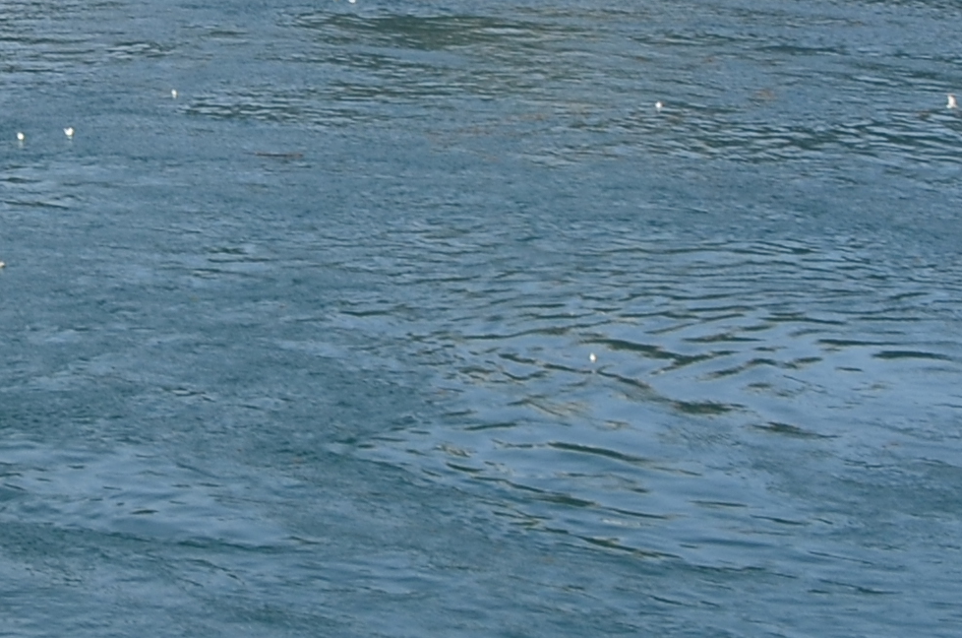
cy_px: -689
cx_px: -647
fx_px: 3627
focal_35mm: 136
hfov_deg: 13.8
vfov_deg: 9.3
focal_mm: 18
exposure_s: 1/125
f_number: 11
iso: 110
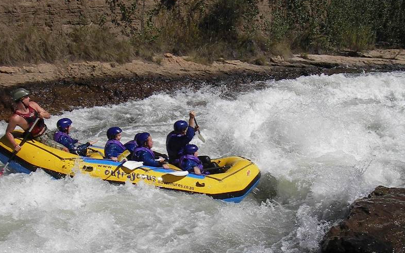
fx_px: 452
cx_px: 202
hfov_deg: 48.2
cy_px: 147
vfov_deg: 31.2
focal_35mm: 41
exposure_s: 1/500
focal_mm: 6.3
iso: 50
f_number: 6.6
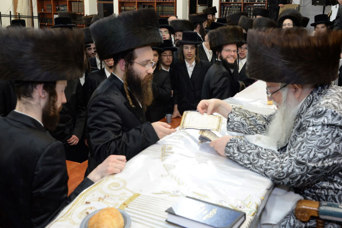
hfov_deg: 46.4
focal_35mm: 42
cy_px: 100
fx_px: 399
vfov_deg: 31.9
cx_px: 175
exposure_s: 1/60
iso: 2000
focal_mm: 36
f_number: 6.3
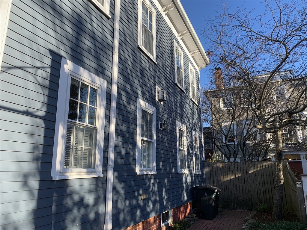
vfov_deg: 53.1
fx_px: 231
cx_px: 154
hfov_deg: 67.3
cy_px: 115
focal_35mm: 26
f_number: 1.8
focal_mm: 4.25
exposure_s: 1/871
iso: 25
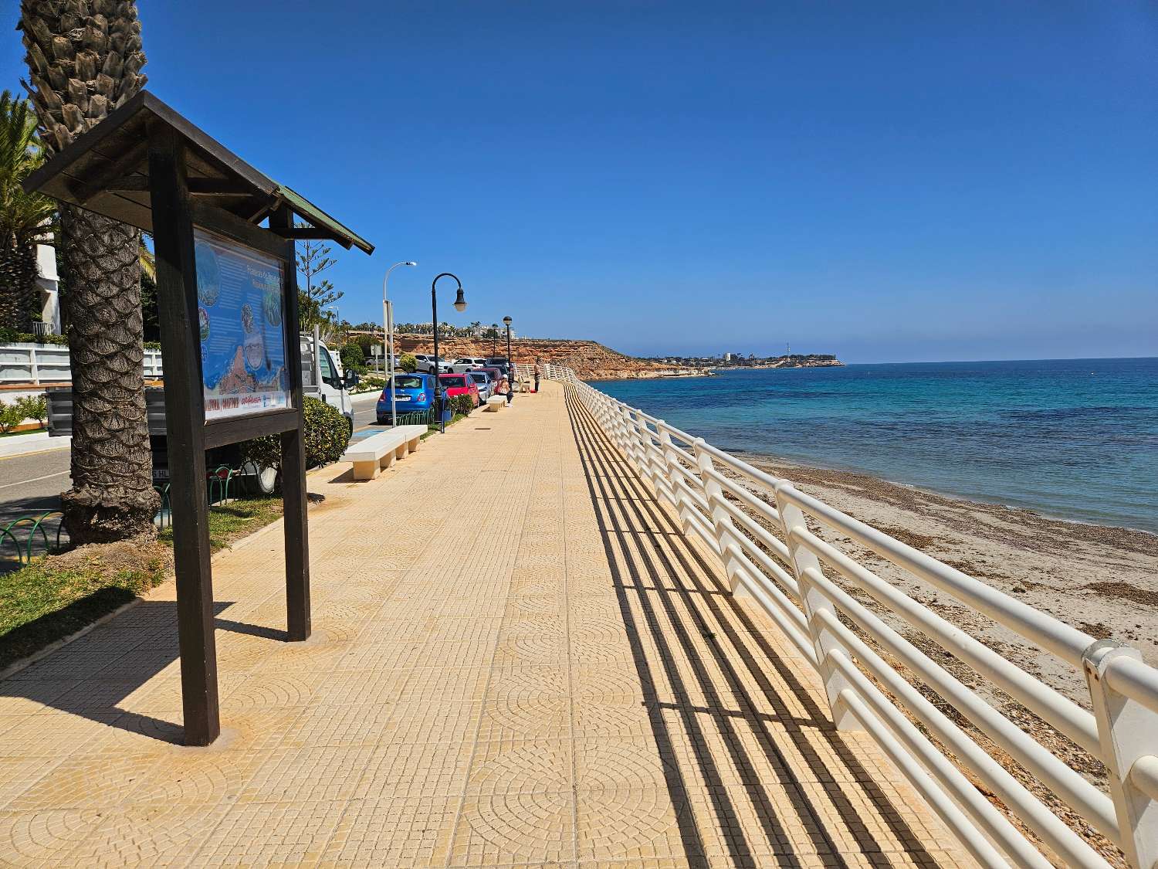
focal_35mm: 23
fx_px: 769
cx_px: 579
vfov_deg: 58.9
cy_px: 434
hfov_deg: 73.9
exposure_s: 1/4692
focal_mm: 5.4
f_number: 1.8
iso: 25
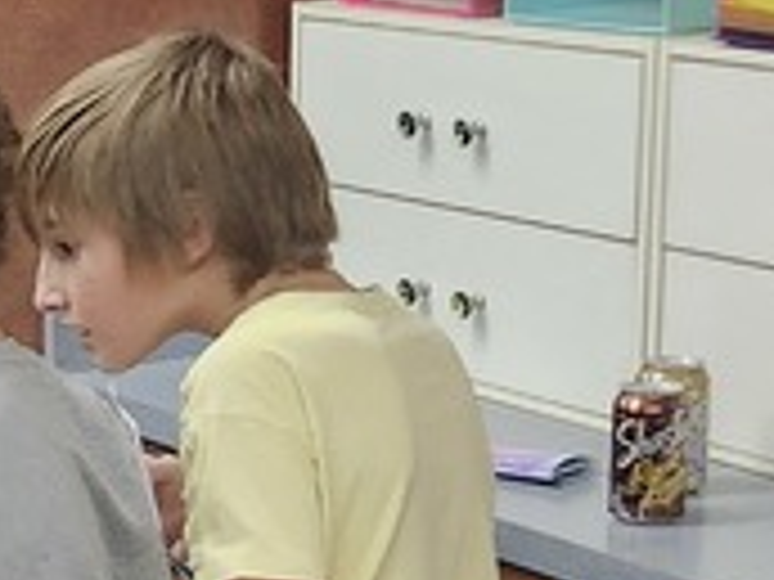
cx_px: -562
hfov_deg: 13.2
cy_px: 567
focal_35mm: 137
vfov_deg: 10.7
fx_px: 3063
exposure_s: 1/120
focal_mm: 5.54
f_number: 1.8
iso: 500
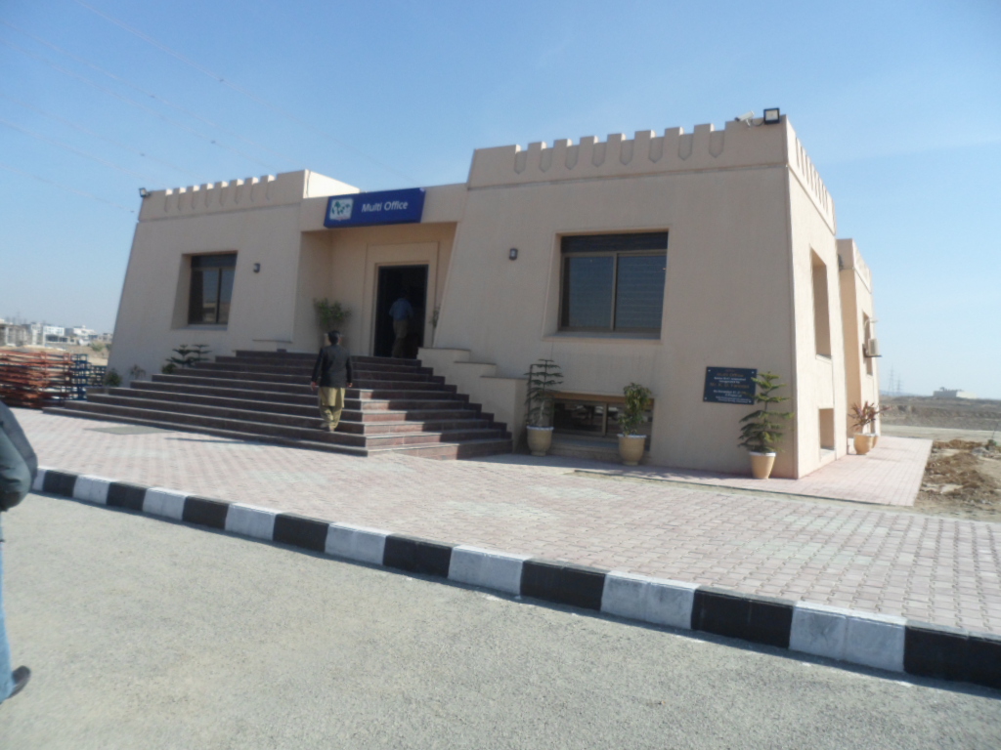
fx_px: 752
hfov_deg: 67.3
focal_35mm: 26
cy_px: 375
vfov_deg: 53.1
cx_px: 500
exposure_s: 1/1000
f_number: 3.3
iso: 80
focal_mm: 4.9
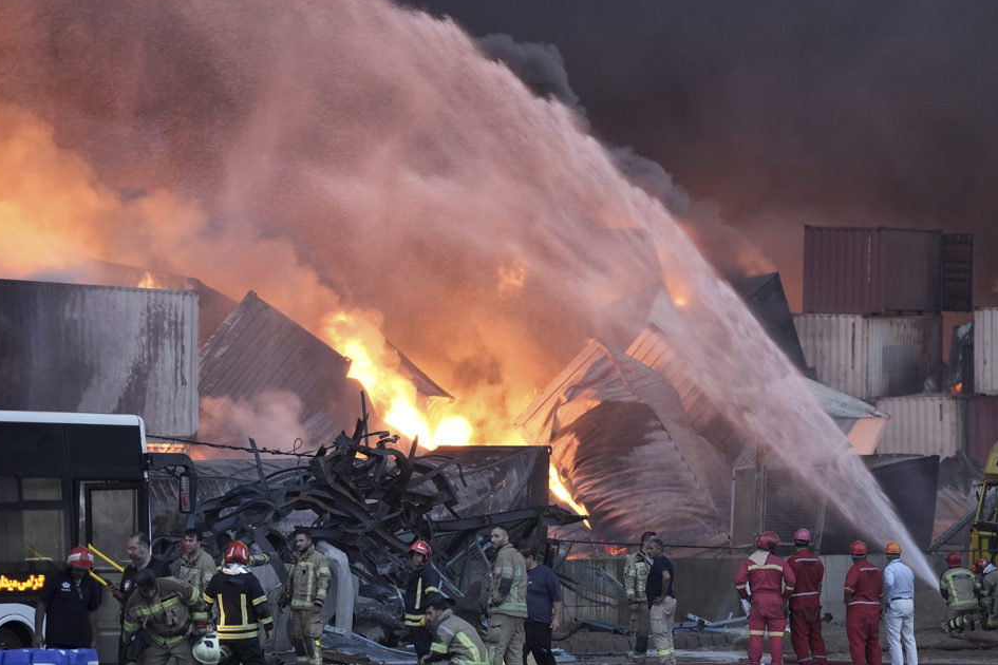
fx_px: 5904
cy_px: 266
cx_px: 519
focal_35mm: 213
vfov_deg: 6.4
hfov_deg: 9.7
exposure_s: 1/160
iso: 3200
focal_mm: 148
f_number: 3.2
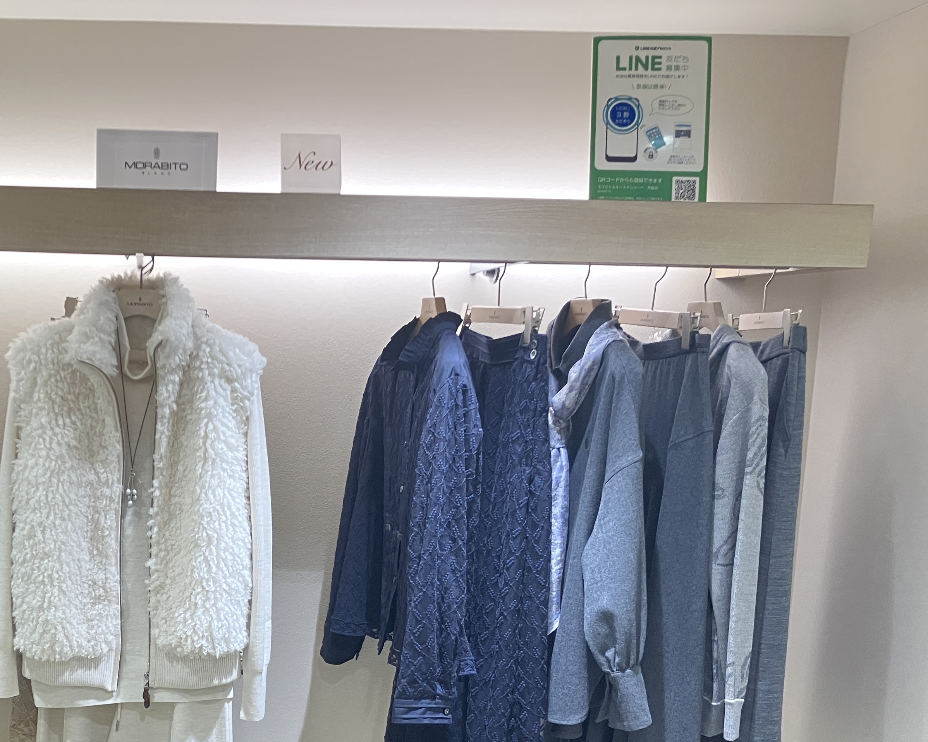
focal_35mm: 46
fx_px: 1263
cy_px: 551
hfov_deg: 38.5
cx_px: 159
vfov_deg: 32.2
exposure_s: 1/60
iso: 200
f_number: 1.8
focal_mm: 3.99
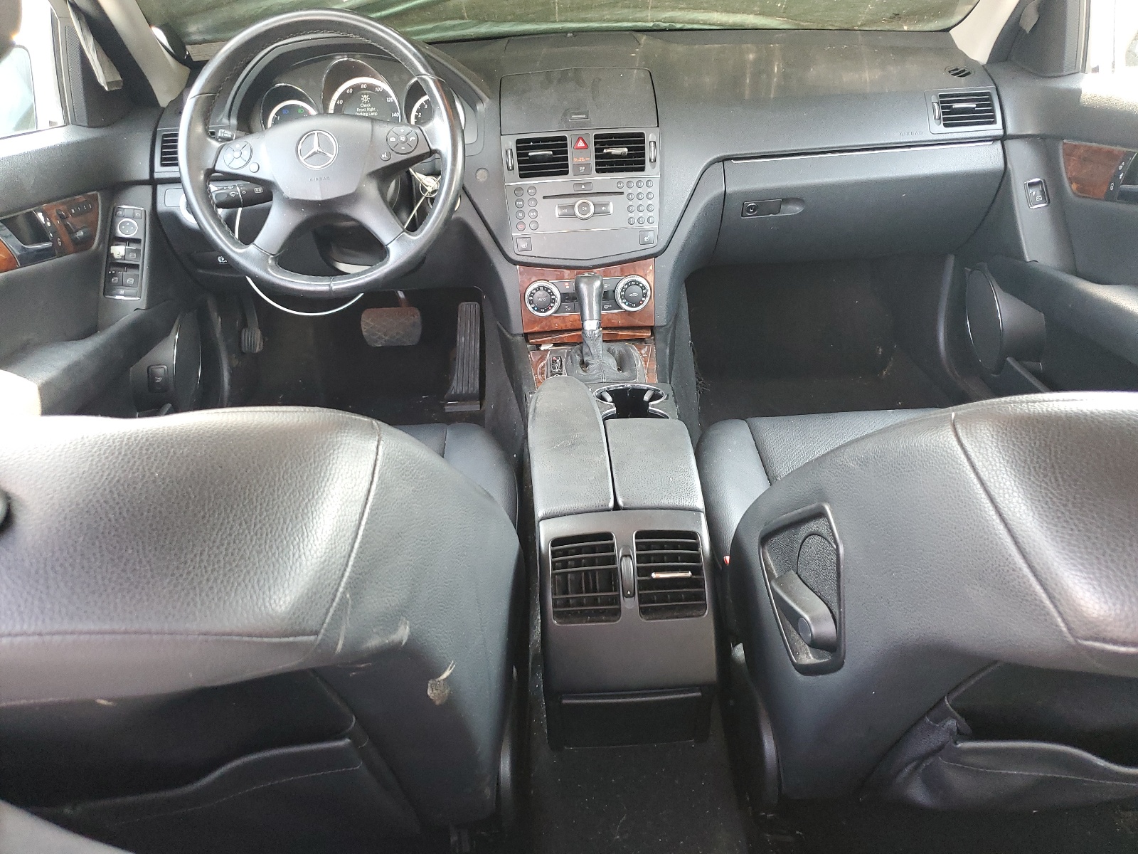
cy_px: 427
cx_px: 569
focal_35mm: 26
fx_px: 855
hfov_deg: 67.3
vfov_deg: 53.1
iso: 182
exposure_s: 1/60.2
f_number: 1.5
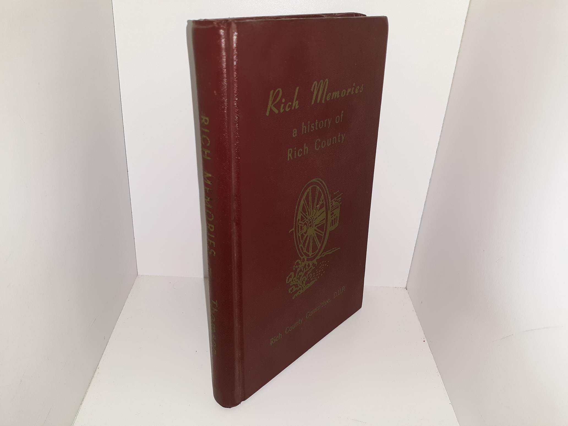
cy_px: 213
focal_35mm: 28
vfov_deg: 49.7
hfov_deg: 63.4
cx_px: 284
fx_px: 459
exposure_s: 1/120
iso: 50
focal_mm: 3.7
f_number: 1.7
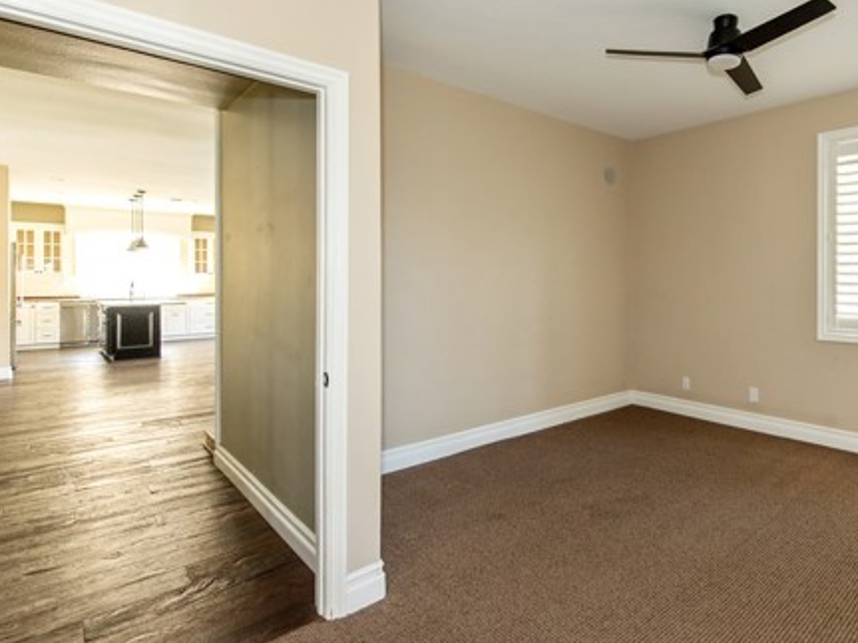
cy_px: 272
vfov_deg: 65.6
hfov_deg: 78.2
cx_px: 595
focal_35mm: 20
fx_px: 496
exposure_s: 1/60
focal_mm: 14
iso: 800
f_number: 2.8
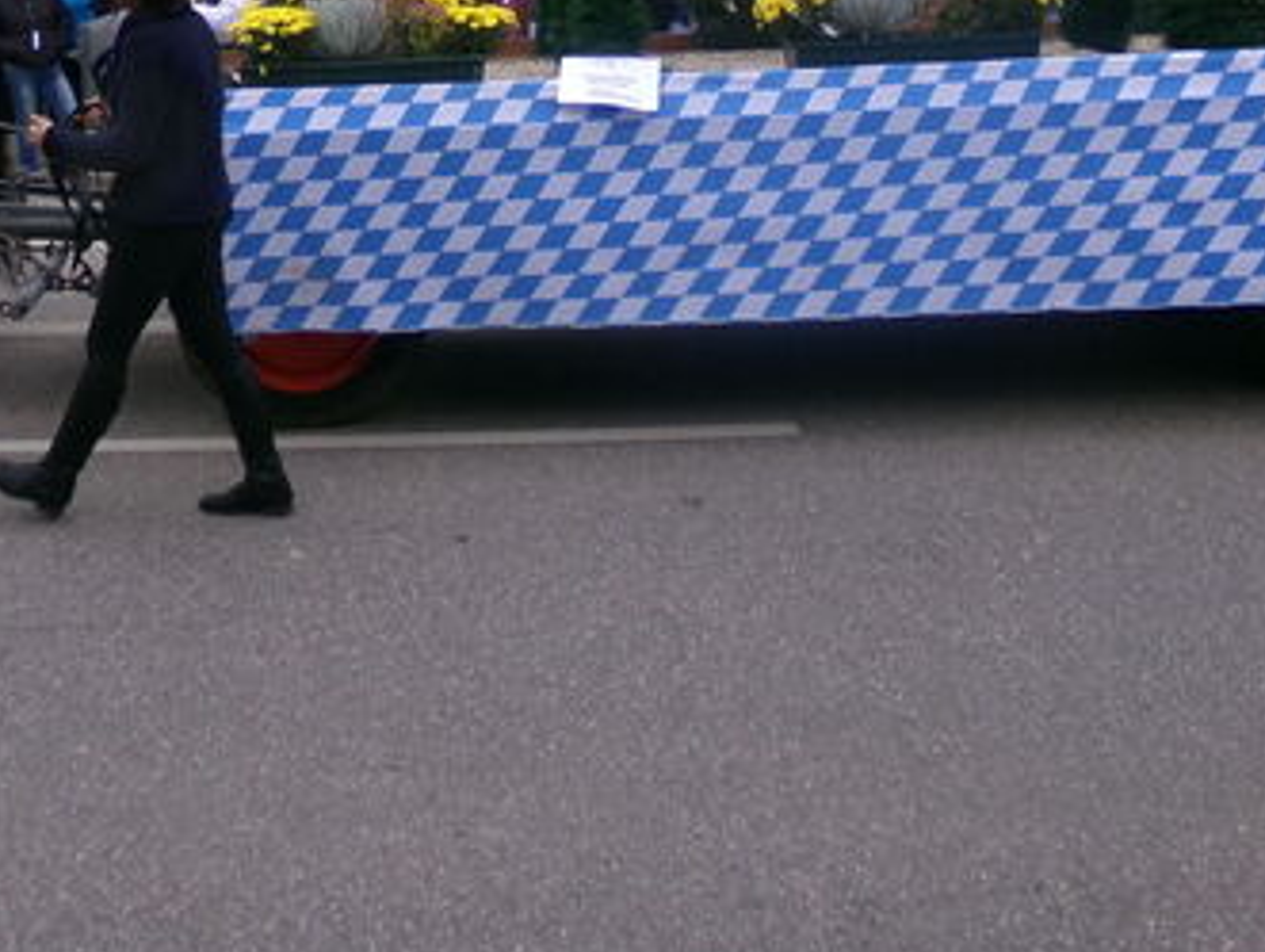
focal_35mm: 47
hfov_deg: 39.5
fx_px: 1719
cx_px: 338
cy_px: 67
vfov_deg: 29.5
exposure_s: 1/400
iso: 100
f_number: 3.7
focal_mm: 4.3
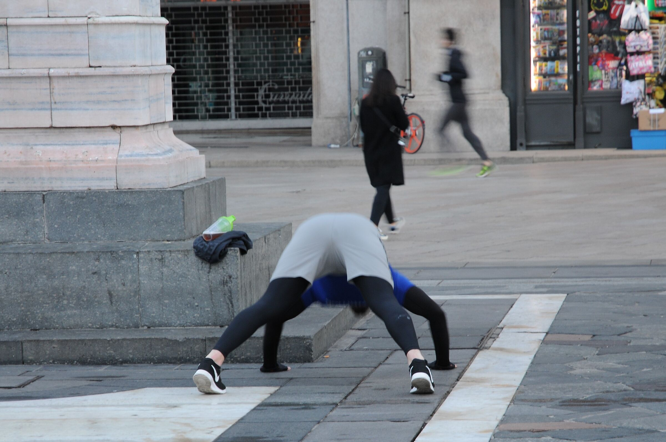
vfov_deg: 10.7
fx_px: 2356
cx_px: 333
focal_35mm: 128
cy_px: 221
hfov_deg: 16.1
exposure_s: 1/20
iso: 400
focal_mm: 85
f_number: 5.6
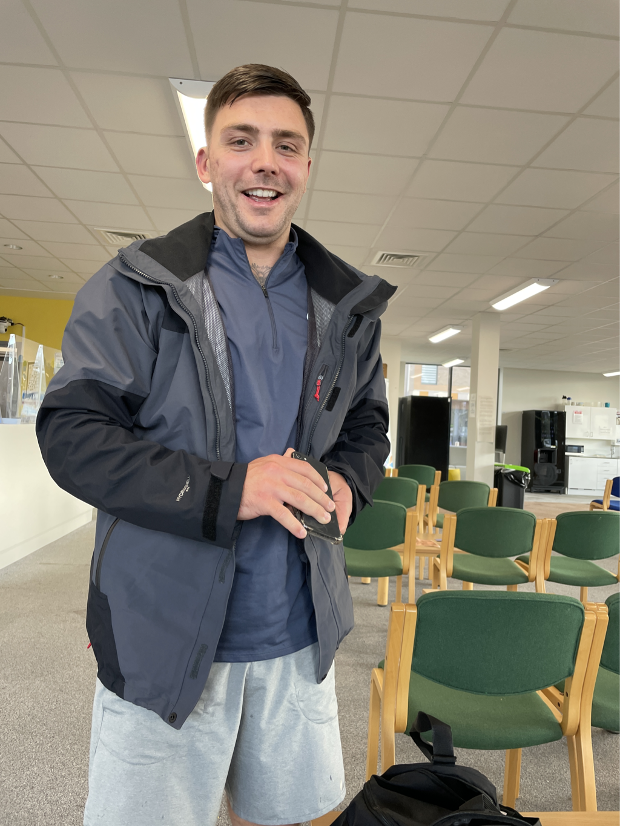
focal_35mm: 26
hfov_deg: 53.1
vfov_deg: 67.3
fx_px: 621
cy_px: 413
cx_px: 310
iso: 125
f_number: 1.6
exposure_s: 1/121
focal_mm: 4.2
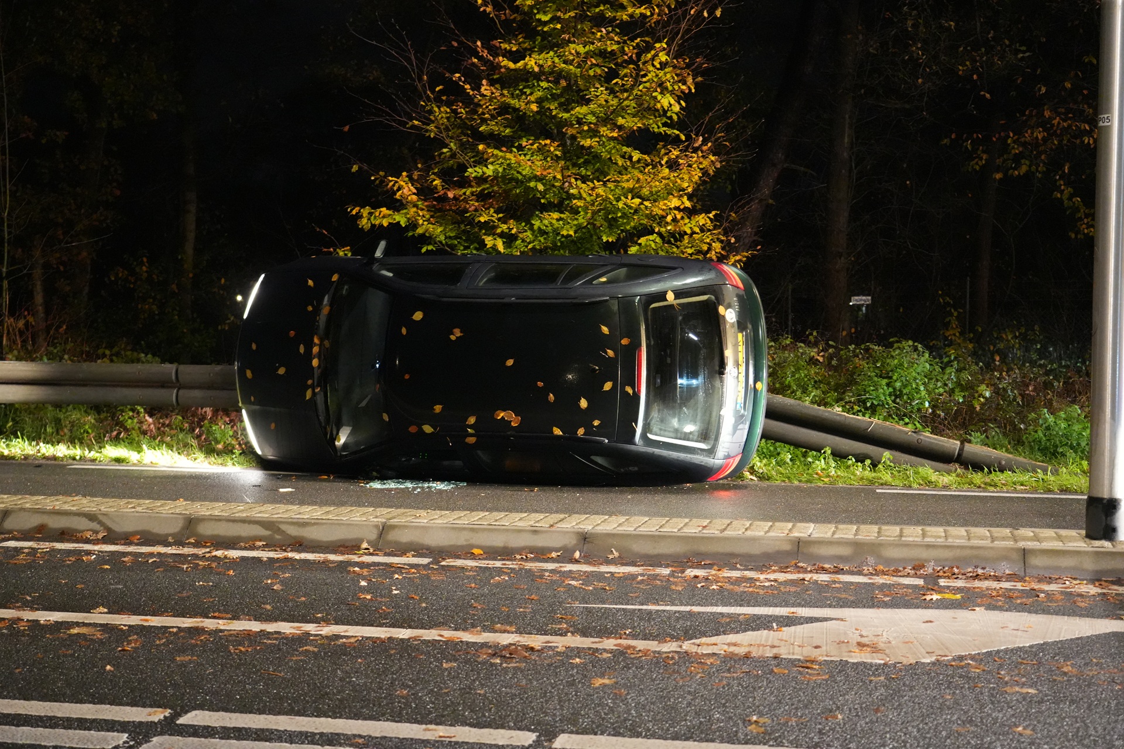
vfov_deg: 27.5
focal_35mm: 49
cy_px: 374
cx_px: 562
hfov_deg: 40.3
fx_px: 1530
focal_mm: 49
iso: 12800
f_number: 4
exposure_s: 1/20
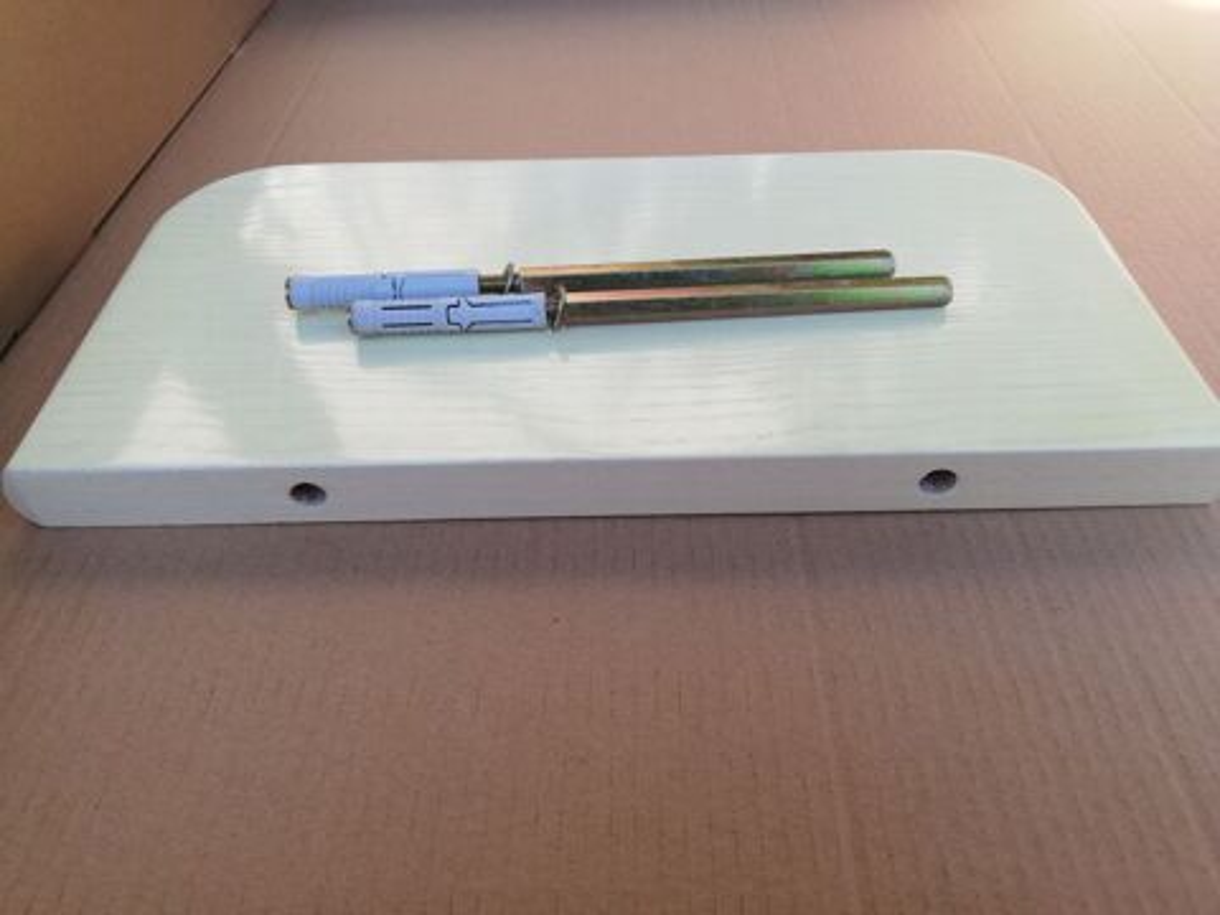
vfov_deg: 53.1
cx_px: 610
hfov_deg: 67.3
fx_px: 916
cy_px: 458
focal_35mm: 26
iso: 50
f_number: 2.2
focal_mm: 3.81
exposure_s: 1/127
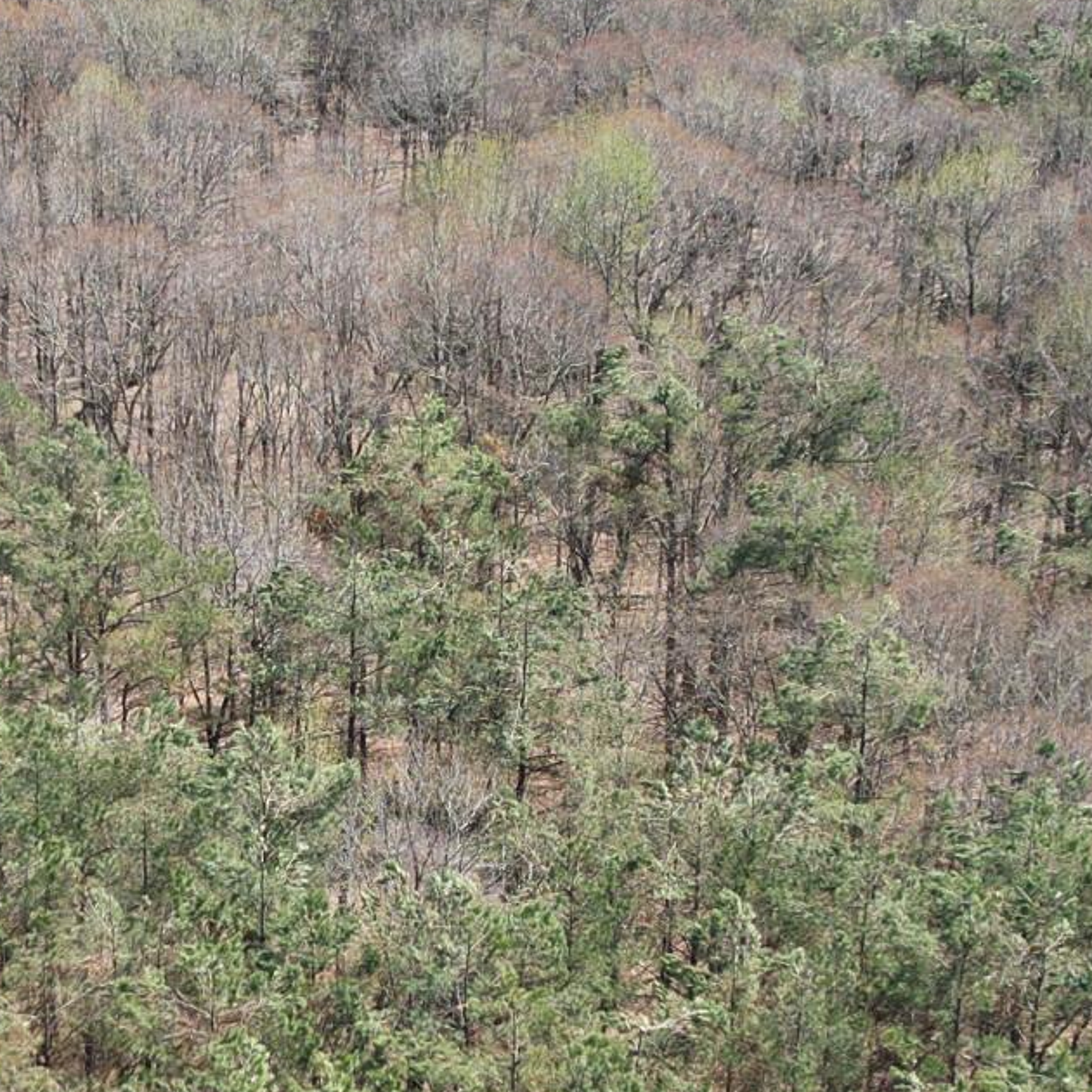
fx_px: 3176
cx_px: 272
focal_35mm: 89
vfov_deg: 19.3
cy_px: 848
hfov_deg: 19.4
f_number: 2.8
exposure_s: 1/1000
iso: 140
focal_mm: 8.38
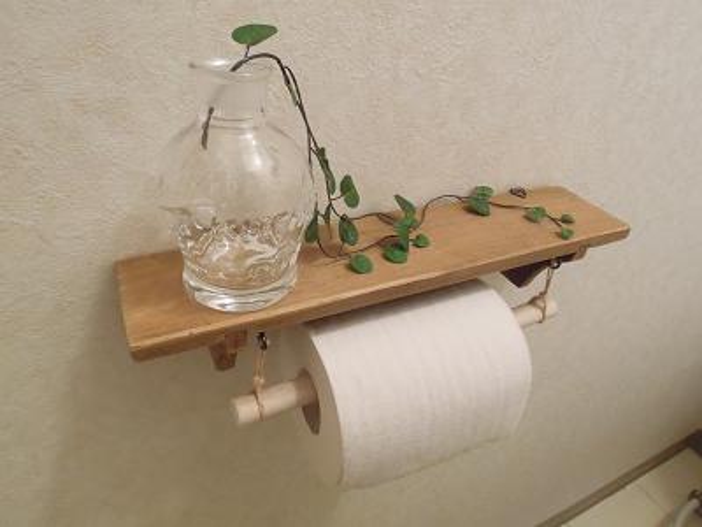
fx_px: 487
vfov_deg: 56.8
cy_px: 264
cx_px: 351
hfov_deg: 71.6
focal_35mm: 24
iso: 1600
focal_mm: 4.3
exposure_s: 1/20
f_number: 5
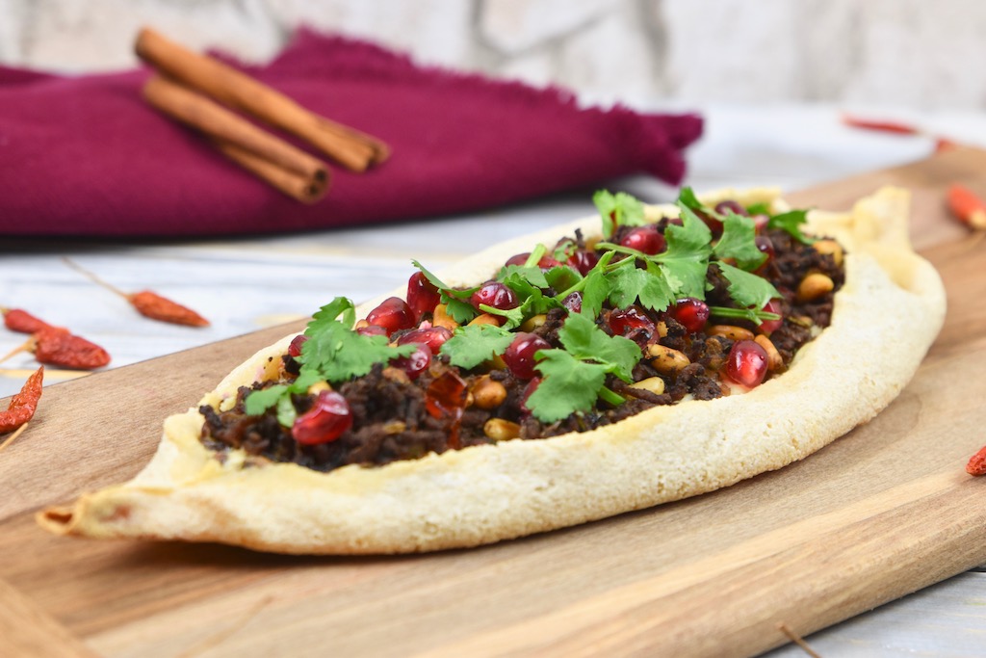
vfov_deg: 13.0
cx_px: 493
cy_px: 329
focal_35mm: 105
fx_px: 2876
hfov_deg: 19.5
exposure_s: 1/100
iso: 400
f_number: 5
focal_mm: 70
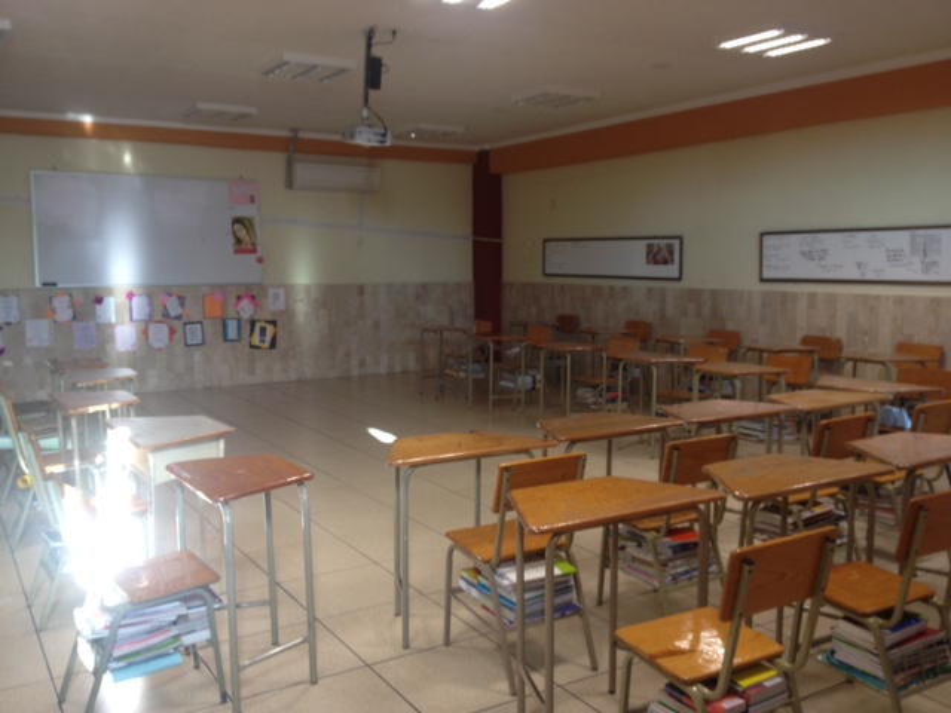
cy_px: 356
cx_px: 476
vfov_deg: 40.7
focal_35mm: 35
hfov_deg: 52.6
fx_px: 962
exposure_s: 1/20
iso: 64
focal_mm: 4.28
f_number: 2.4
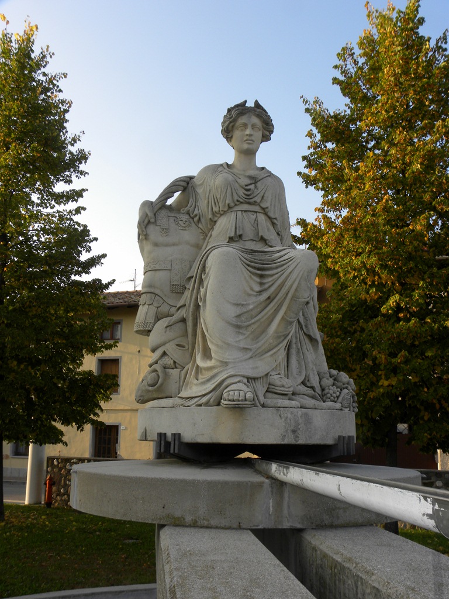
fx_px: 640
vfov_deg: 50.1
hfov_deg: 38.7
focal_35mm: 37
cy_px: 300
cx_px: 224
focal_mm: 6.6
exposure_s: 1/84.2
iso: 64
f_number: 6.3
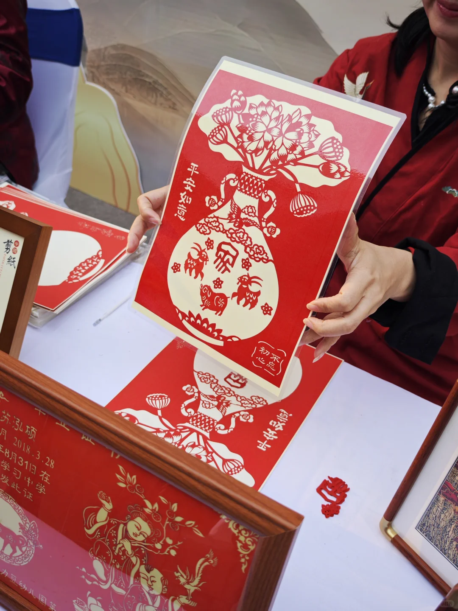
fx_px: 565
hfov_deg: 44.2
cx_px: 229
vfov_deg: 56.8
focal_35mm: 32
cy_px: 306
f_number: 2
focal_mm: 8.72
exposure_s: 1/119
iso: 50
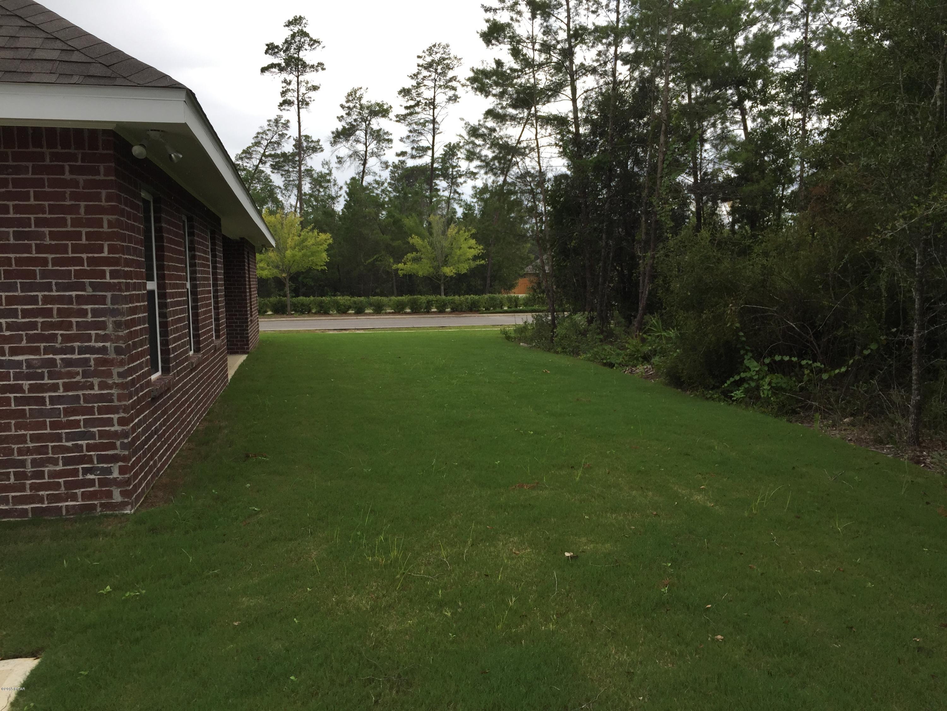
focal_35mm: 29
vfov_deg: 48.2
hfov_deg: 61.7
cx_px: 474
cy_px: 356
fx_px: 793
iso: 32
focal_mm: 4.15
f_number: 2.2
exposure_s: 1/659
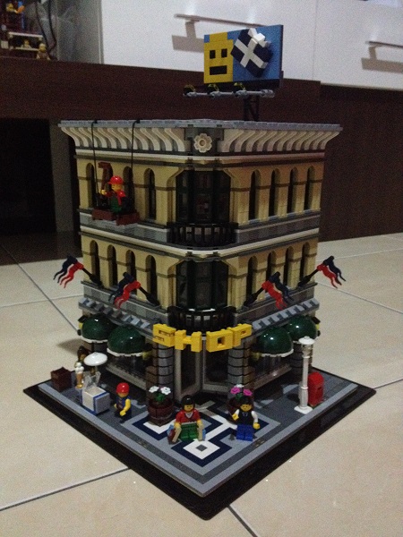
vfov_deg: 52.6
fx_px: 543
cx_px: 202
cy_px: 268
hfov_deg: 40.7
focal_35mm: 35
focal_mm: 4.28
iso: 800
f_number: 2.4
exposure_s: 1/15
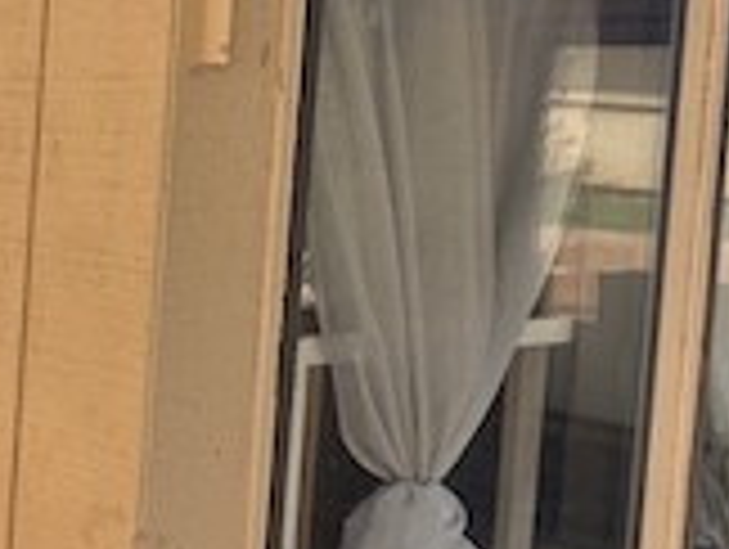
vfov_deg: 21.3
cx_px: -117
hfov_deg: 25.6
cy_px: 194
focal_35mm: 69
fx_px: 1455
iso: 40
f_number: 2.2
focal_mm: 2.22
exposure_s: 1/195
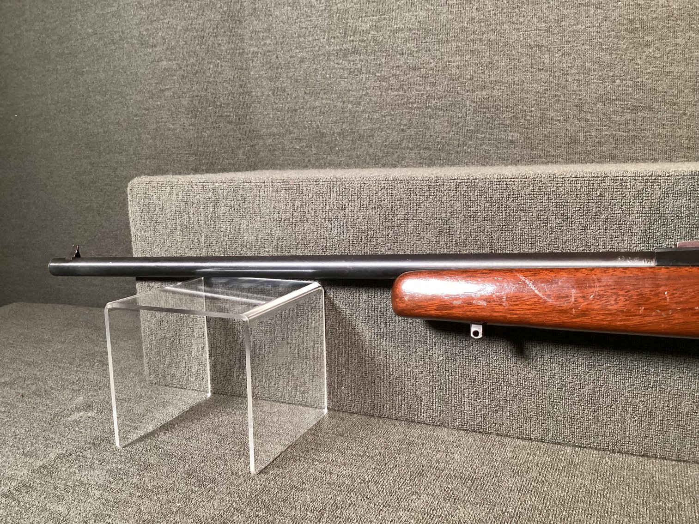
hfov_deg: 58.3
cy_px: 262
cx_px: 350
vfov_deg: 45.4
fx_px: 626
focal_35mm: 31
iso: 320
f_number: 2.4
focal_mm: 3.3
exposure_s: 1/50
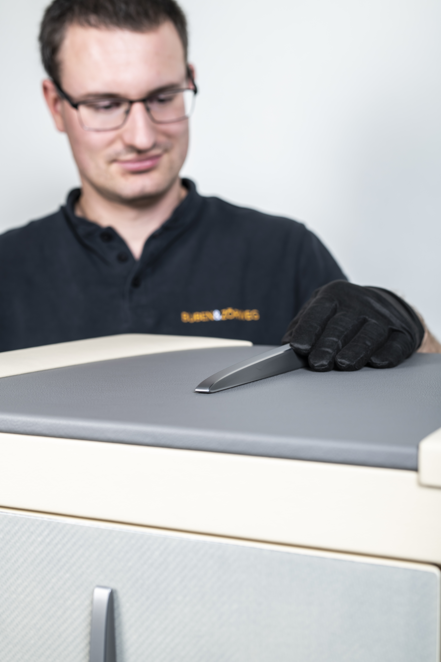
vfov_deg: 39.6
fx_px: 919
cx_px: 220
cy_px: 331
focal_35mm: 50
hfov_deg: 27.0
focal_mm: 50
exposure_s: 1/200
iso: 100
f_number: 5.6
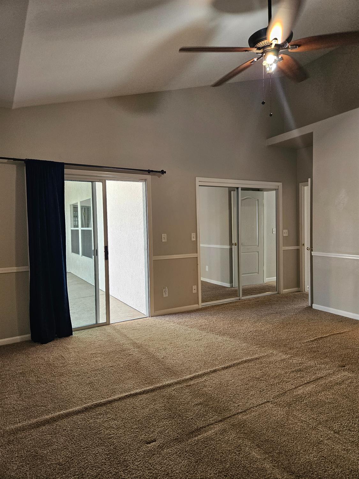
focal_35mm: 23
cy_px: 240
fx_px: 318
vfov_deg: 73.9
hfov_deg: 58.9
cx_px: 180
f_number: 1.8
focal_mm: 5.4
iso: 250
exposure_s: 1/120
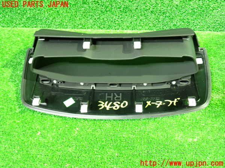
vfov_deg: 46.8
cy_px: 84
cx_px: 112
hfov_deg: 60.0
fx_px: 195
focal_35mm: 30
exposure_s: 1/8
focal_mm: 5.4
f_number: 2.3
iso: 800
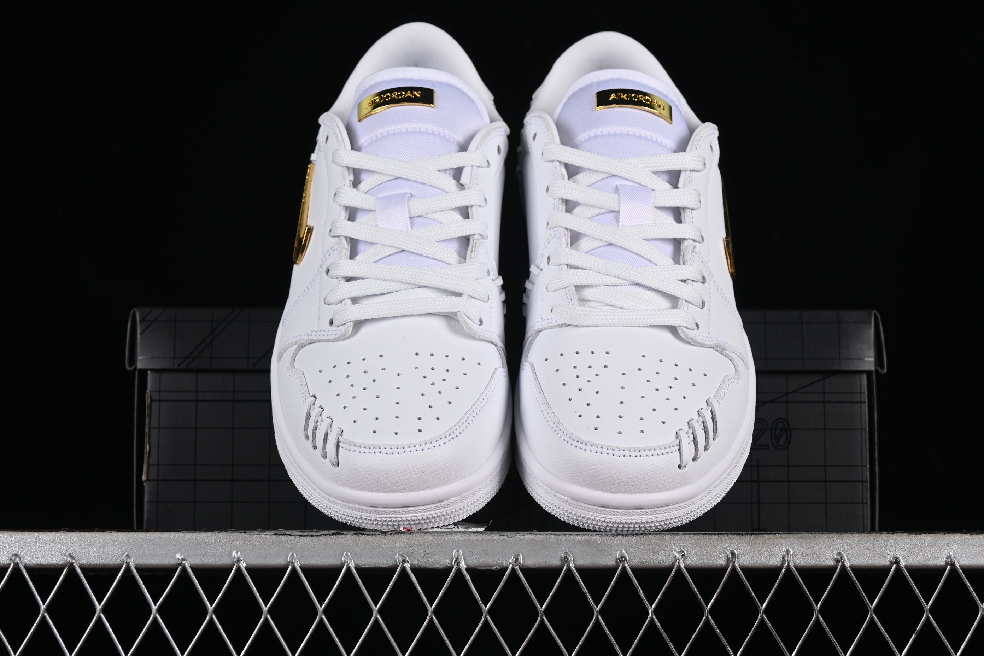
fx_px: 2050
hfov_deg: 27.0
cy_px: 328
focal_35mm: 75
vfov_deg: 18.2
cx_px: 492
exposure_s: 1/125
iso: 160
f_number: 8
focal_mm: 50
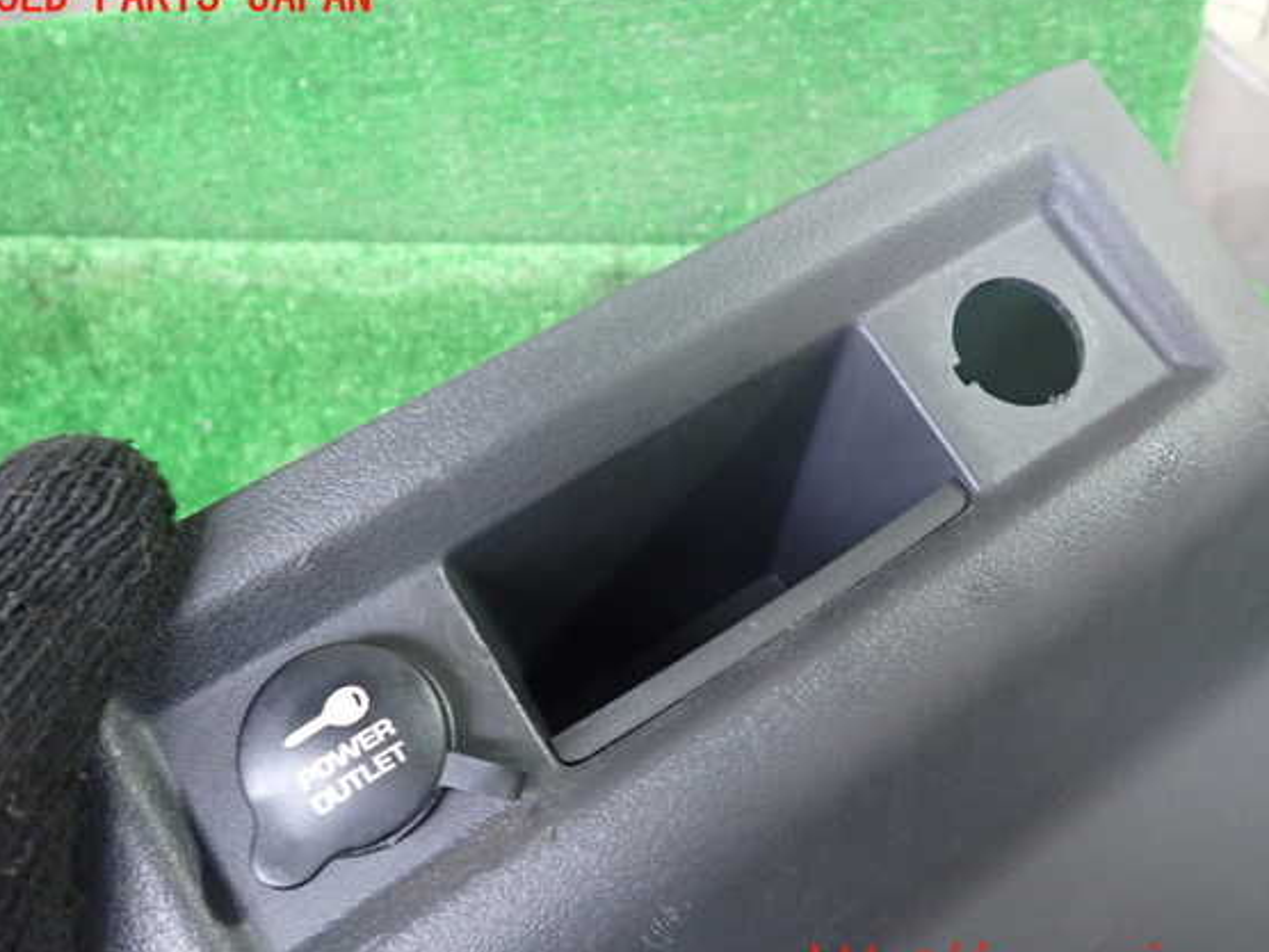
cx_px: 641
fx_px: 990
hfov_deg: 65.3
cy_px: 482
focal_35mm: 27
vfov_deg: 51.4
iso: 640
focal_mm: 4.5
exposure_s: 1/30
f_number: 2
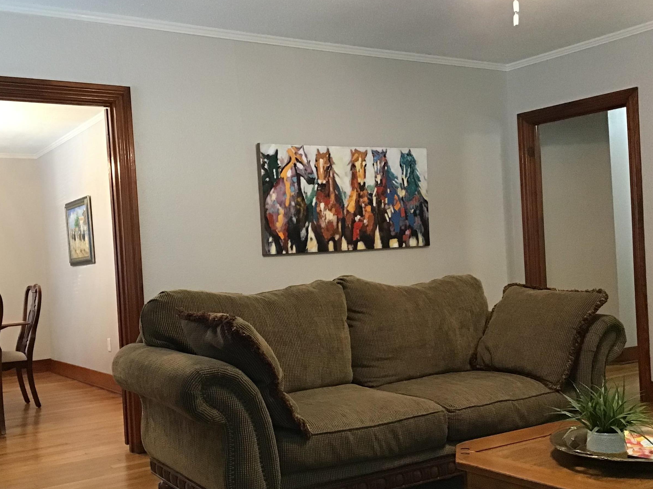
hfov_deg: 46.6
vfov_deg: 35.8
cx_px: 266
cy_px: 295
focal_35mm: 40
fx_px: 755
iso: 160
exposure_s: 1/30
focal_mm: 3.3
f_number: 2.4
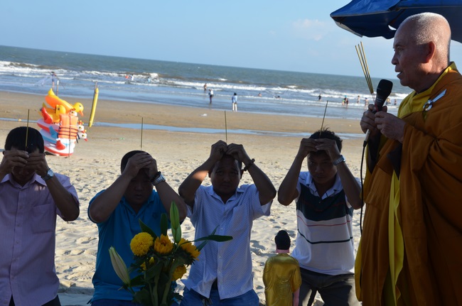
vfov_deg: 23.7
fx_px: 730
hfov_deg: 35.1
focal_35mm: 57
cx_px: 231
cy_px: 153
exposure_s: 1/320
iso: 250
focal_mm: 38
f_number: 9
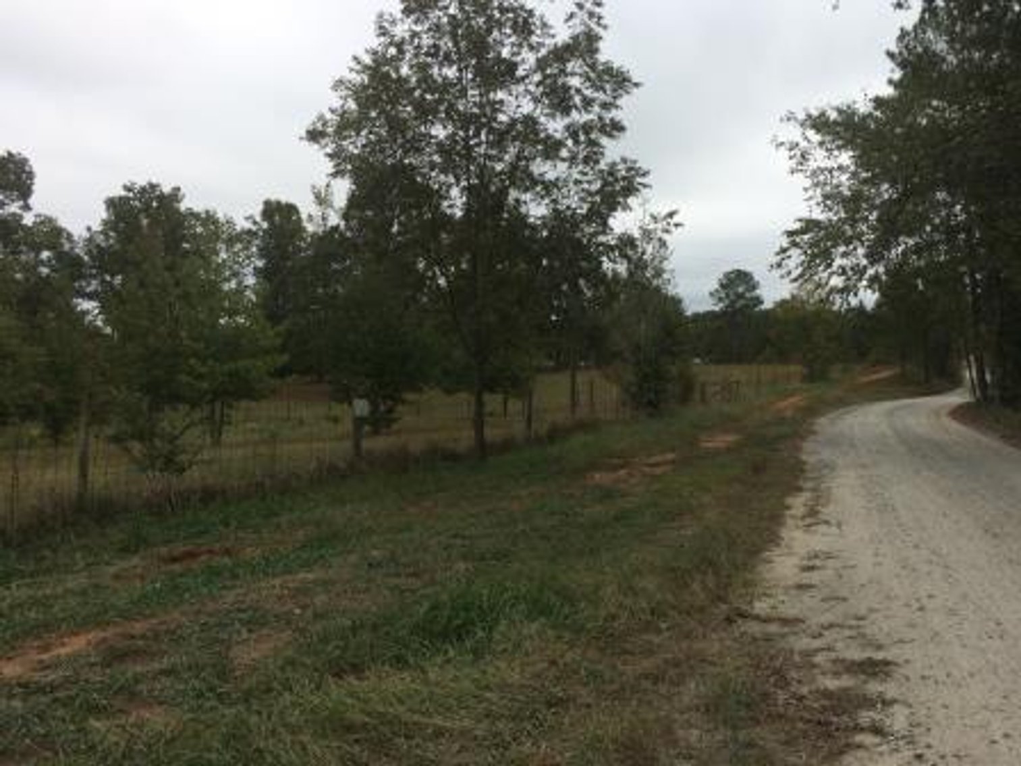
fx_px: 855
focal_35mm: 29
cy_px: 383
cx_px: 510
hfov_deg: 61.7
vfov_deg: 48.2
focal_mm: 4.15
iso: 32
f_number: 2.2
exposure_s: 1/2283
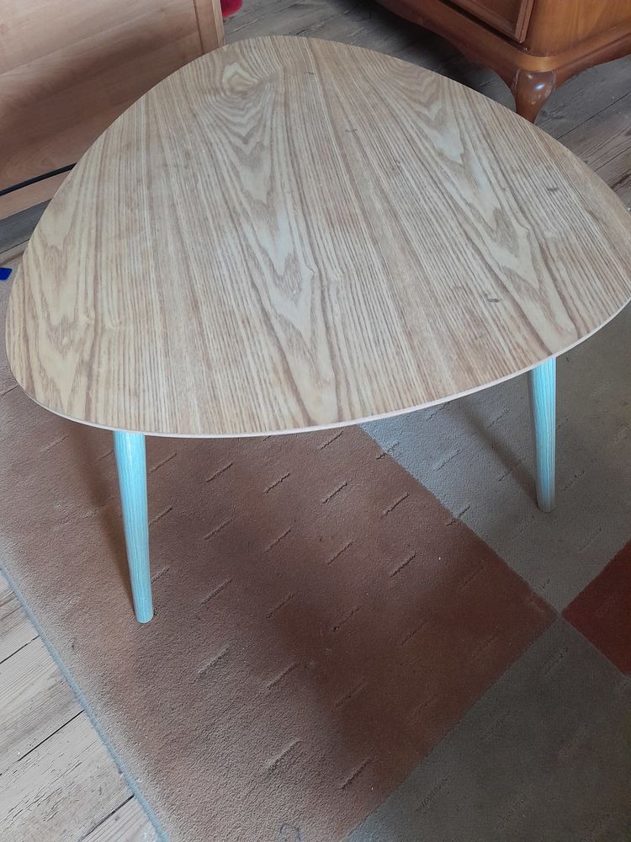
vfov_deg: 65.3
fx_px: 656
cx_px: 316
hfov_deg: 51.4
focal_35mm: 27
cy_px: 421
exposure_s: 1/33
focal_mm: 4
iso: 320
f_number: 1.8
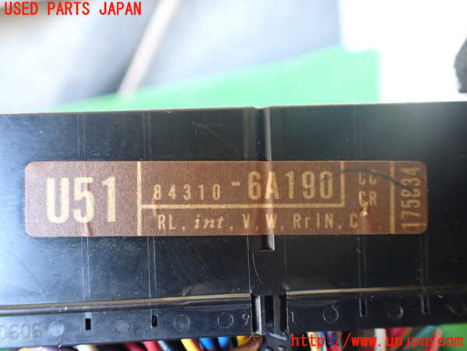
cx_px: 234
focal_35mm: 30
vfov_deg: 46.8
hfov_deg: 60.0
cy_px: 176
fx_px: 405
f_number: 2.3
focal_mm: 5.4
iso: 800
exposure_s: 1/40
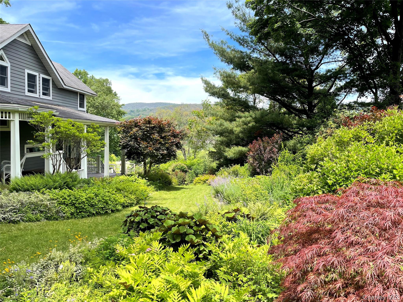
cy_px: 151
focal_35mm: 25
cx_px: 202
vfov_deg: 54.9
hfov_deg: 69.4
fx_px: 291
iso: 32
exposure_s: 1/1339
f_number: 1.6
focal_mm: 5.1
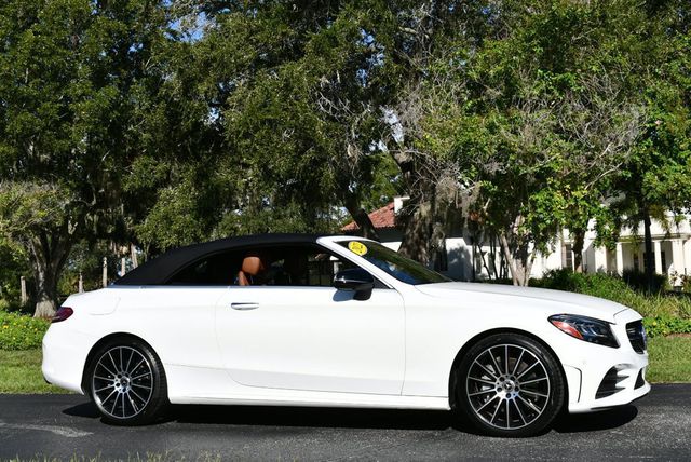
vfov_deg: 28.1
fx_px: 922
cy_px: 231
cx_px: 346
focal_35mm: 48
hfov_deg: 41.1
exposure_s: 1/320
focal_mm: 24
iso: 100
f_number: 9
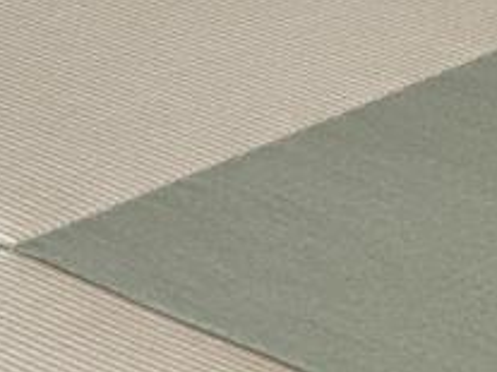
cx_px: 989
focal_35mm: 251
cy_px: 545
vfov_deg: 5.9
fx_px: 3602
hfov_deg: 7.6
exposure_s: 1/100
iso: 64
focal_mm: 6
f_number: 2
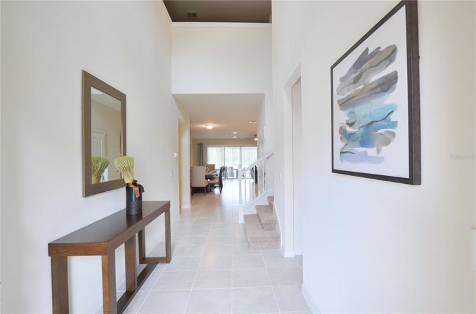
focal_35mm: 16
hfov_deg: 95.1
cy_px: 157
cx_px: 238
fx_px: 218
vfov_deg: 71.7
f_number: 4.5
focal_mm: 11
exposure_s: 1/5
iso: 100
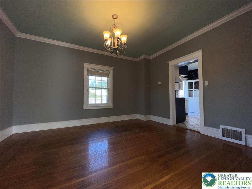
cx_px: 126
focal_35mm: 13
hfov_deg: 106.2
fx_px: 95
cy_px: 94
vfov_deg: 89.9
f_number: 1.8
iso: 25
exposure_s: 1/142
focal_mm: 1.57
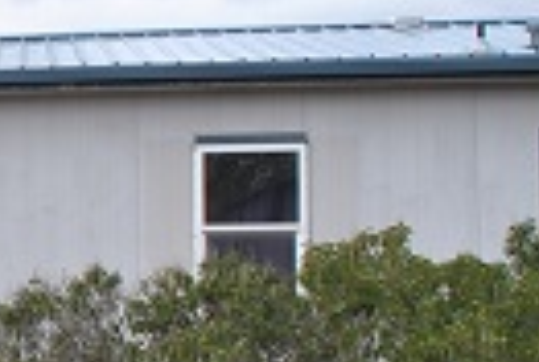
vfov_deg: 10.4
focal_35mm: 132
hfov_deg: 13.5
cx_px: -498
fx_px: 1981
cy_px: 247
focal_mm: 18
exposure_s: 1/200
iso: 100
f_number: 8
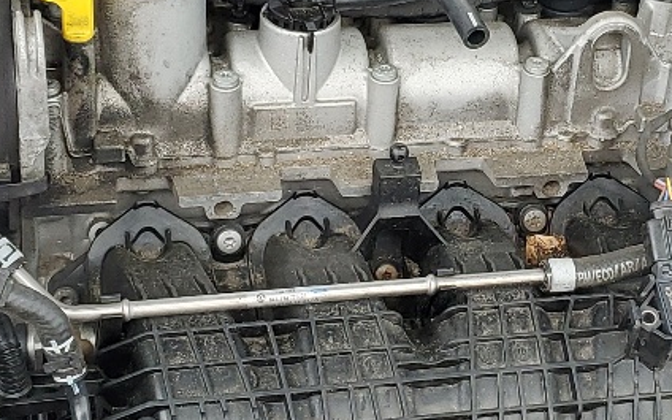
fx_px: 1905
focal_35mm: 104
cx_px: 482
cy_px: 176
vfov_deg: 12.6
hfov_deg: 19.9
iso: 50
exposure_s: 1/588
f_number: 1.5
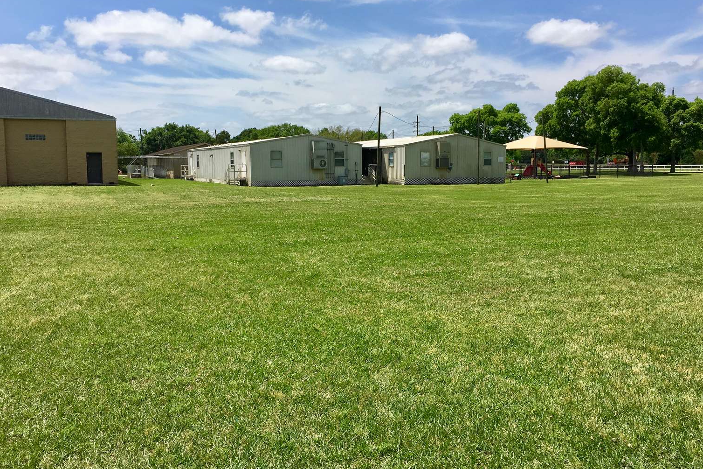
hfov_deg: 58.7
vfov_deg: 41.1
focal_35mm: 32
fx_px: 625
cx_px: 357
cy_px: 222
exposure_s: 1/2564
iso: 25
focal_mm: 4.15
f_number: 2.2
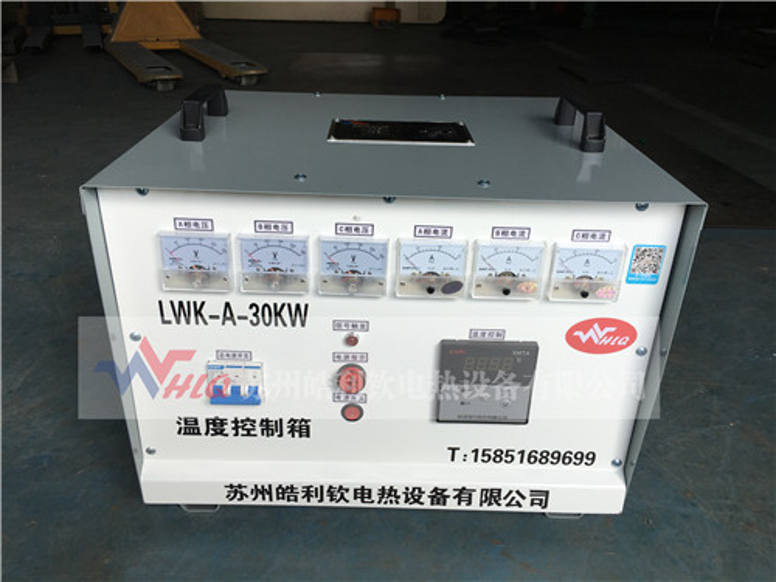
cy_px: 291
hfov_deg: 61.7
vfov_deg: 48.2
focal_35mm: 29
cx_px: 388
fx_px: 650
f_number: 2.2
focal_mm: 4.15
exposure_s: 1/605
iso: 25
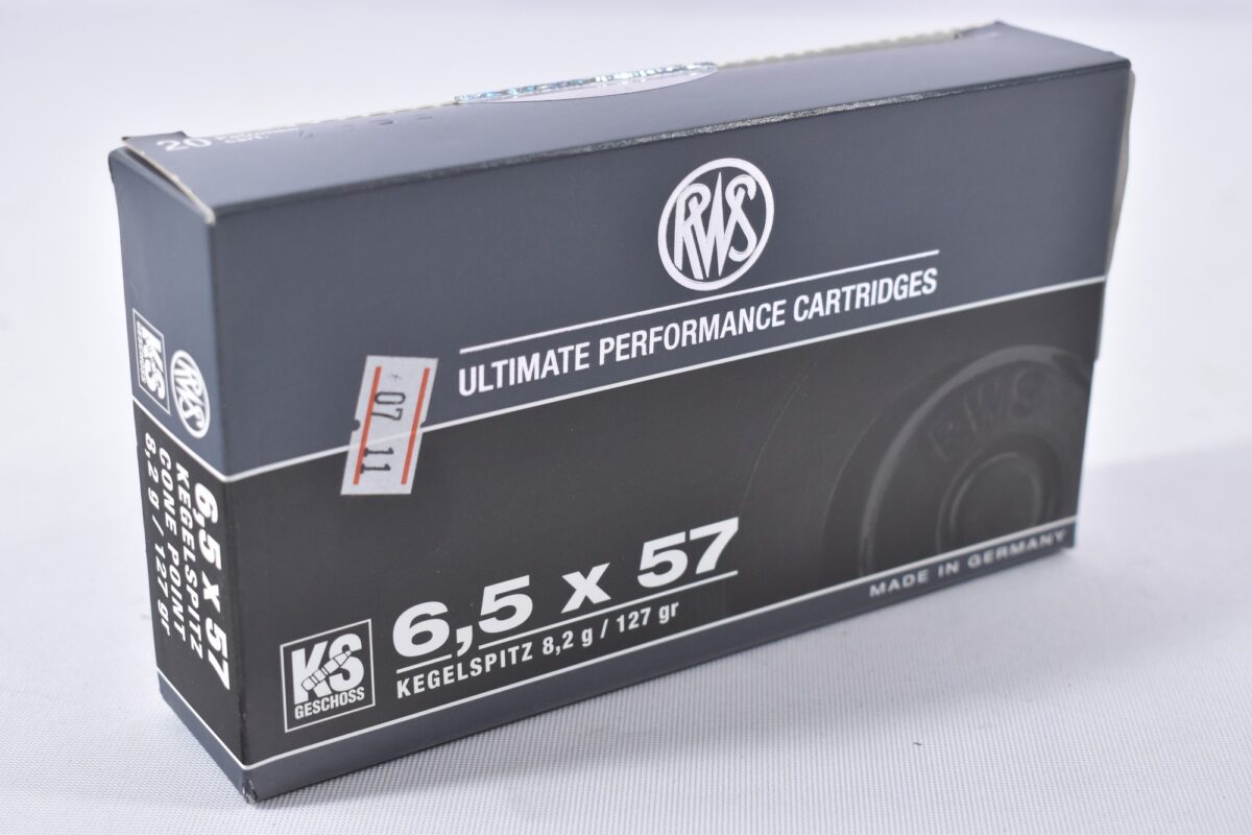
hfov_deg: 33.4
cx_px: 626
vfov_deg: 22.6
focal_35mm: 60
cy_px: 418
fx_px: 2087
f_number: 5
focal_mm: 40
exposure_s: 1/50
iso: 640
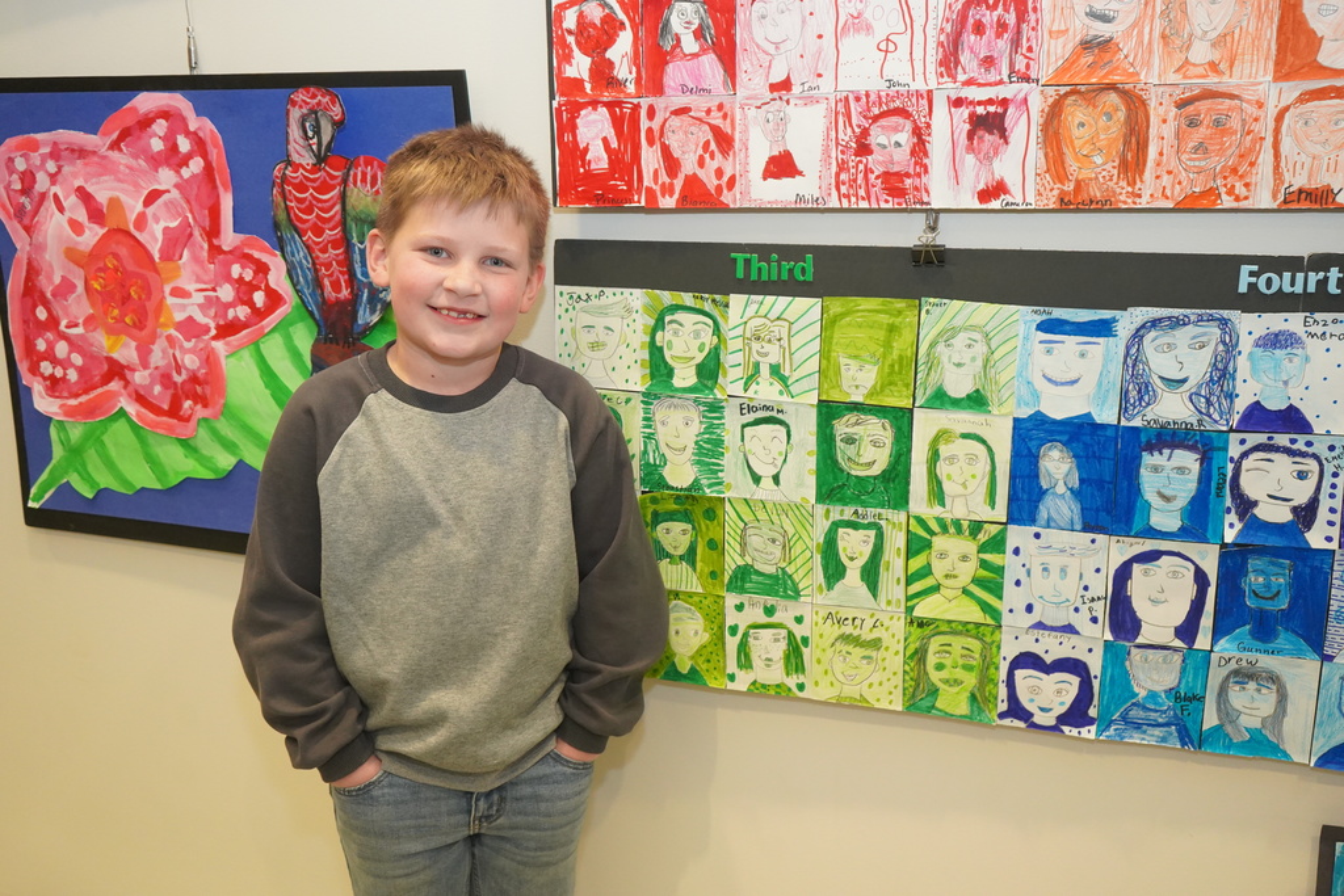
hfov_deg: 55.8
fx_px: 1269
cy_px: 448
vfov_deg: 38.9
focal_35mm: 34
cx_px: 672
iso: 5000
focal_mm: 34
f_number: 4
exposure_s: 1/160
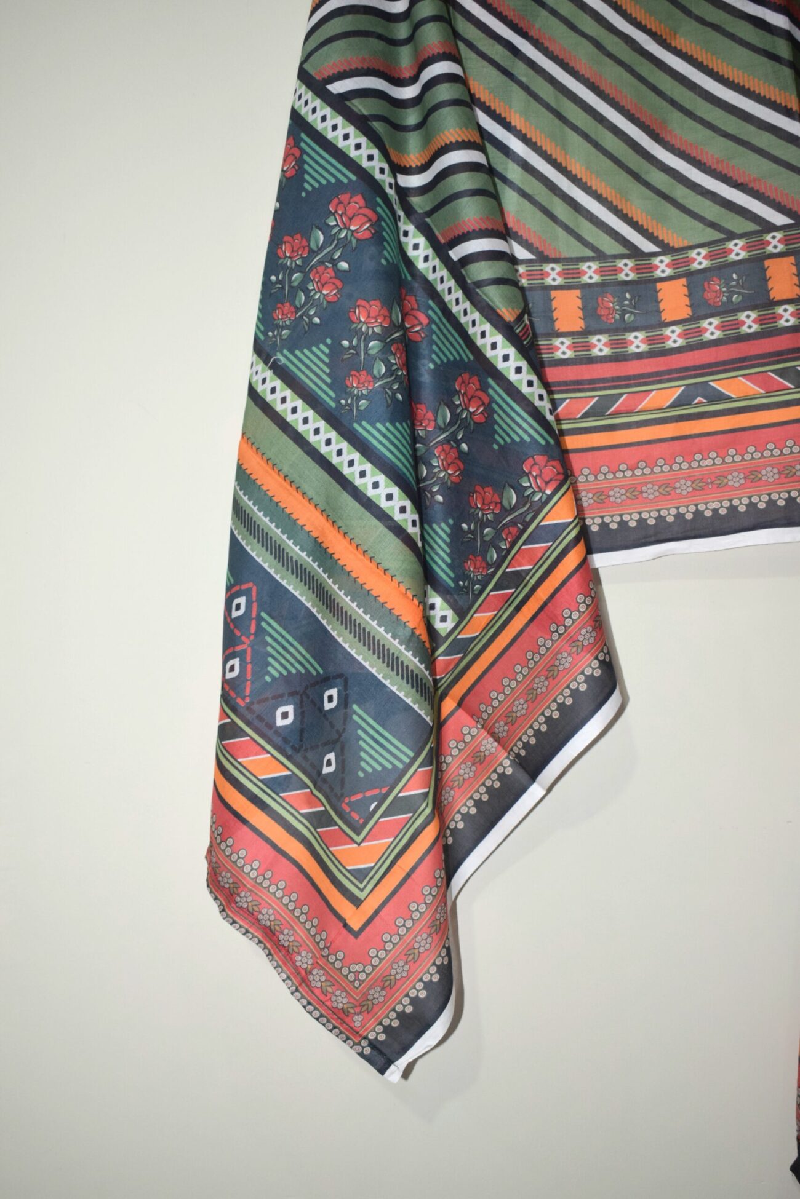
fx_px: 1350
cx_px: 400
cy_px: 600
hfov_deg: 33.0
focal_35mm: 40
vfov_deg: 47.9
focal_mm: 27
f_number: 5
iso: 800
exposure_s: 1/100
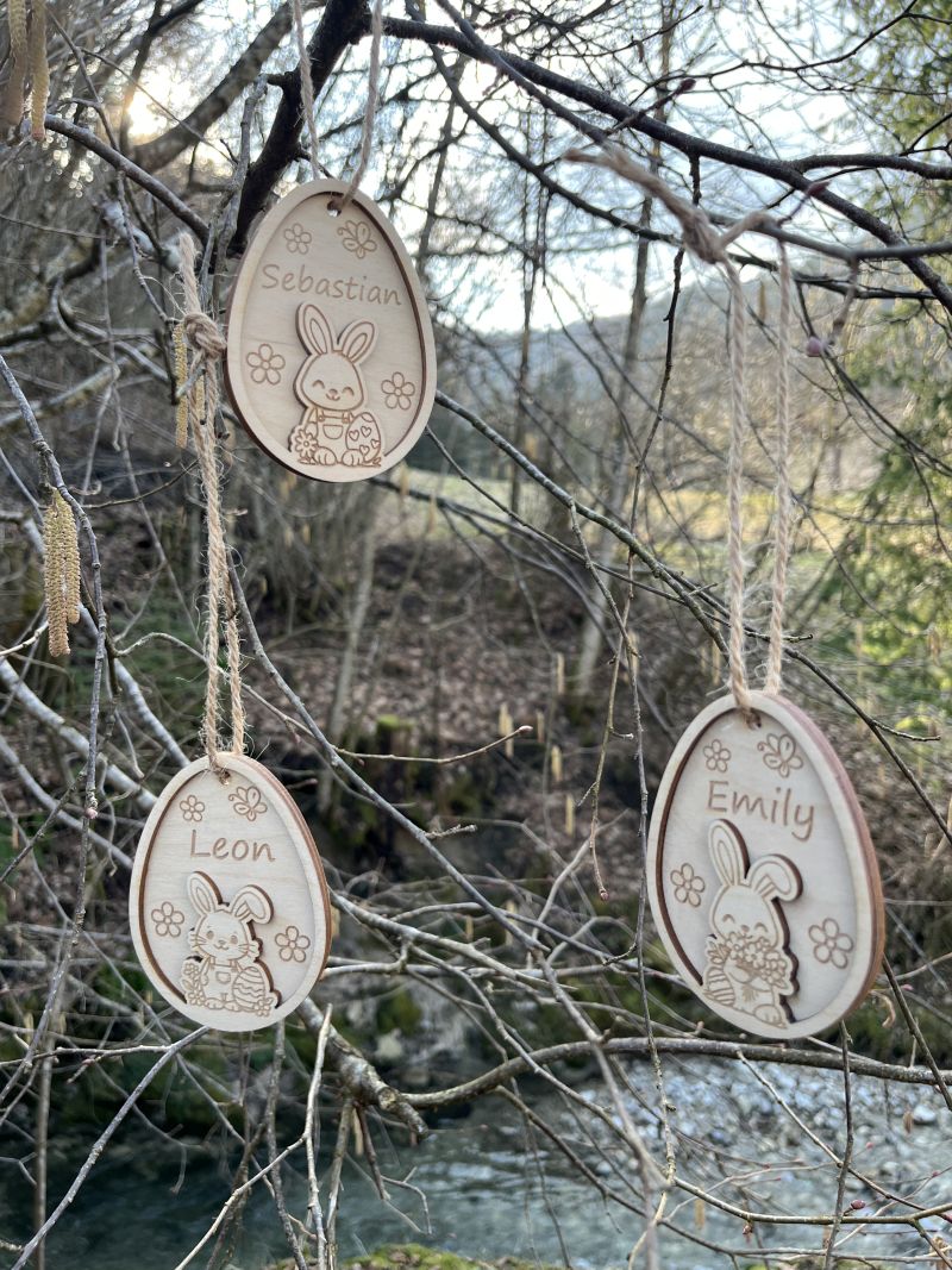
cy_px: 635
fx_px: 954
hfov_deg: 53.1
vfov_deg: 67.3
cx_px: 476
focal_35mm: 26
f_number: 1.6
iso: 40
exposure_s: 1/257
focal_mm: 5.1
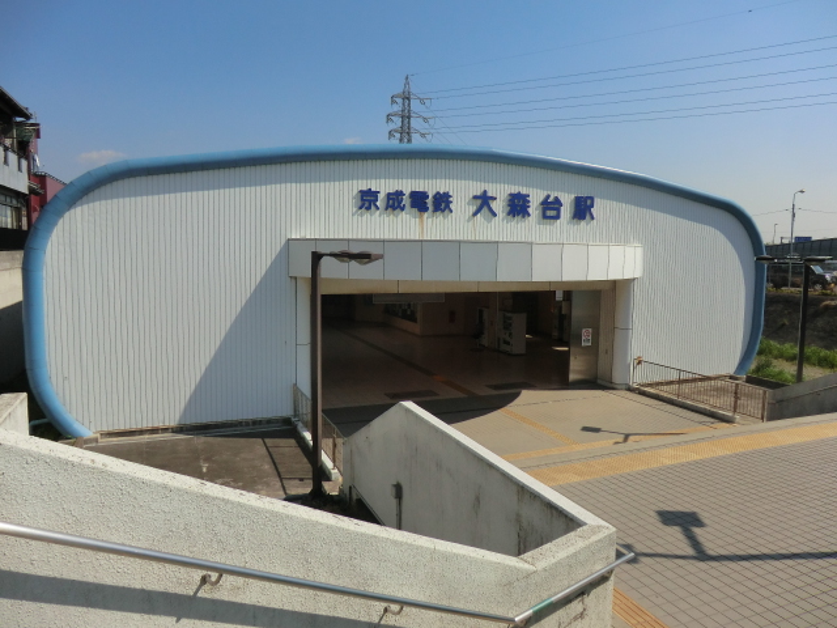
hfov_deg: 71.6
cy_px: 314
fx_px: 580
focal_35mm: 24
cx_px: 418
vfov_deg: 56.8
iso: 80
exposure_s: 1/400
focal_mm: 4.3
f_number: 7.5
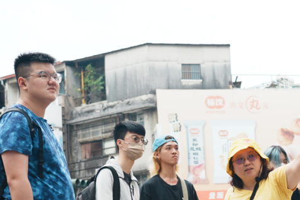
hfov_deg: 21.1
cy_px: 175
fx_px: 792
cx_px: 257
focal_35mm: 95
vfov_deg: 14.3
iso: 125
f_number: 4
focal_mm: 38
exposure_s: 1/500
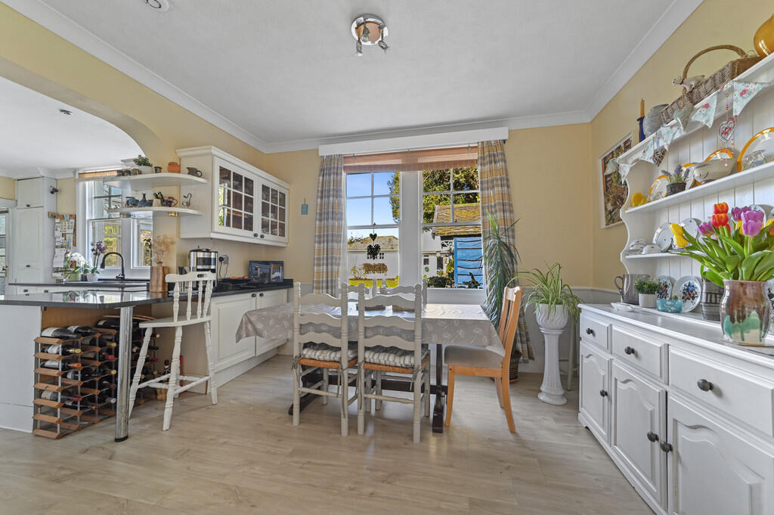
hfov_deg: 104.3
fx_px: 301
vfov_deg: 81.1
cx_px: 387
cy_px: 258
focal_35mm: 14
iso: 400
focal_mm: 14
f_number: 8
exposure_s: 1/4
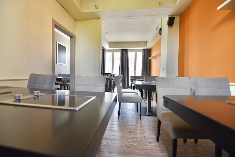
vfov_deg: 81.2
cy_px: 78
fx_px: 91
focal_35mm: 14
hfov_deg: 104.2
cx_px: 118
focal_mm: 14
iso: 200
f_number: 2.8
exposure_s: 1/60
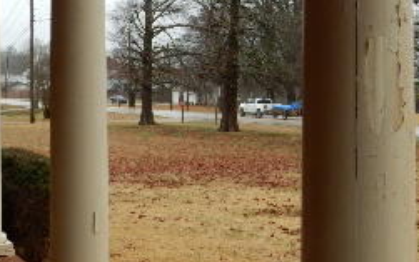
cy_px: 92
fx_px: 925
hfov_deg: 25.4
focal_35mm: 81
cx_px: 150
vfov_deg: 16.1
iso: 125
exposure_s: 1/160
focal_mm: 5.4
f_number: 4
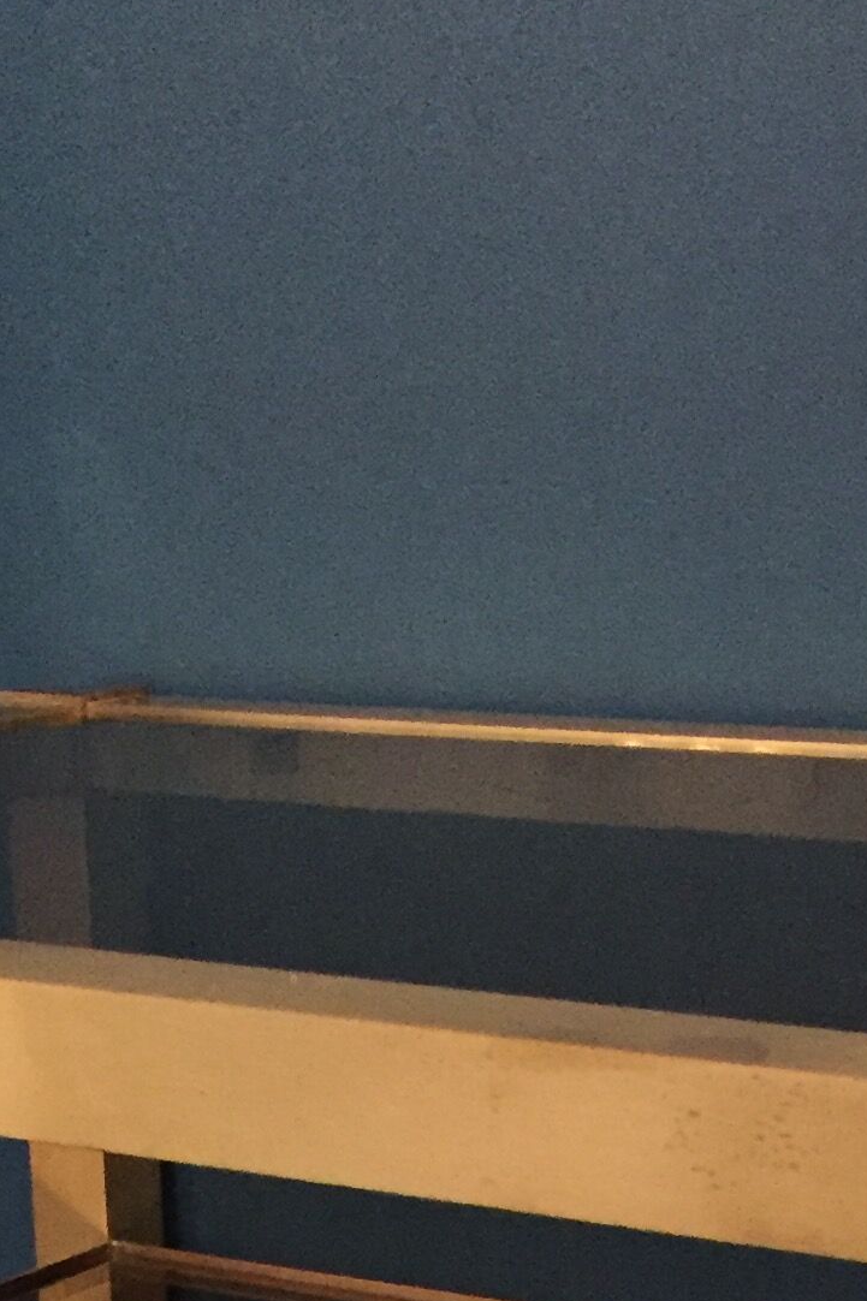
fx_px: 3288
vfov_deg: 21.1
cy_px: 1472
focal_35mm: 91
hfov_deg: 15.0
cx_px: 469
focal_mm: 4.15
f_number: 2.2
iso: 400
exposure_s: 1/17
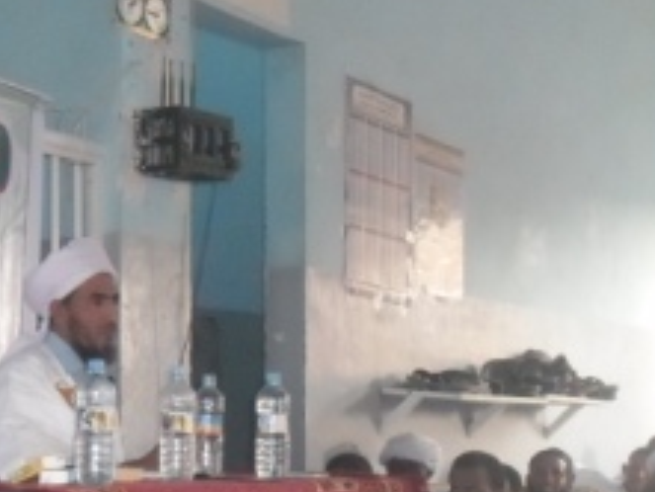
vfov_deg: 16.5
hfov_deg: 21.5
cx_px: 59
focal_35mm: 89
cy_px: 365
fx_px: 1685
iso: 400
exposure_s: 1/45
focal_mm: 7.8
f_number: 4.5
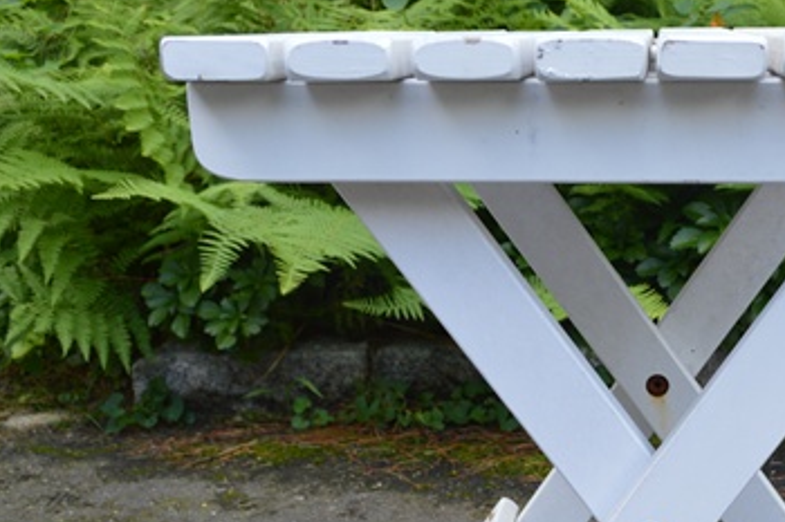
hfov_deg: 34.0
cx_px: 636
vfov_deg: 23.2
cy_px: 459
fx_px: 1242
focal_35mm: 57
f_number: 5.6
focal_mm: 20
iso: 200
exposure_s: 1/125
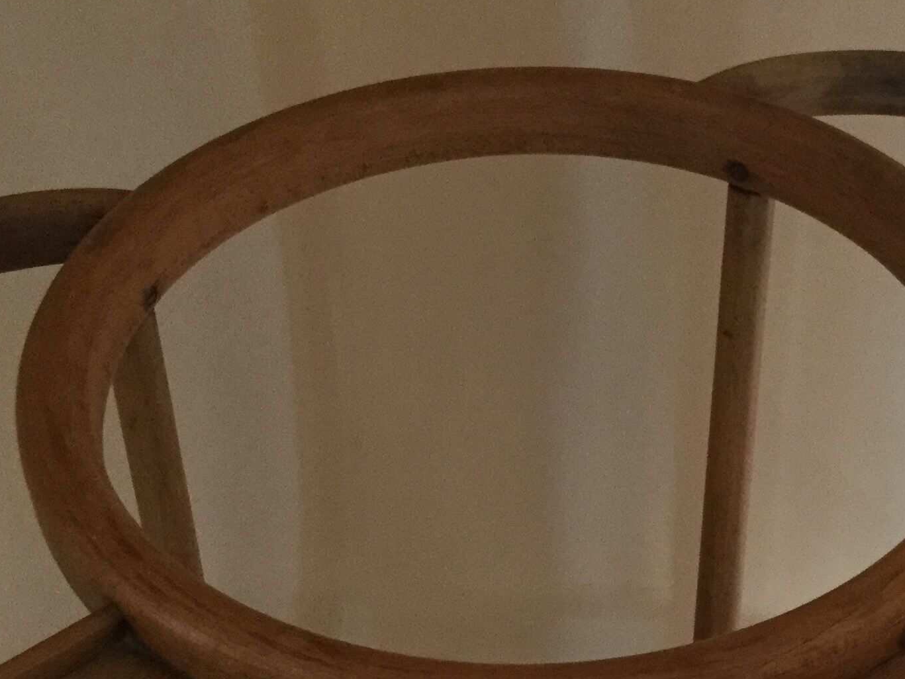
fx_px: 1935
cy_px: 474
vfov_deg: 19.8
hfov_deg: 26.0
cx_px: 674
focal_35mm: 74
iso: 200
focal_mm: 3.3
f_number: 2.4
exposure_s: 1/20
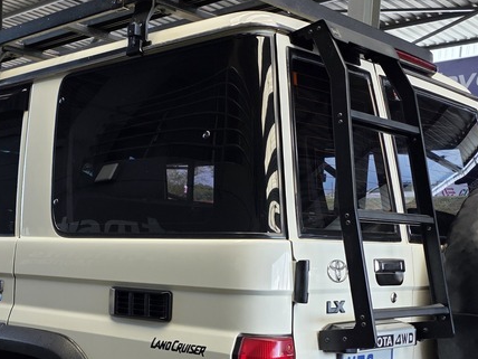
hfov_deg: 34.5
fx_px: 759
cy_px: 325
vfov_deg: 25.7
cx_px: 149
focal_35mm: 55
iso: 50
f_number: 1.7
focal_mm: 6.25
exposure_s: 1/180
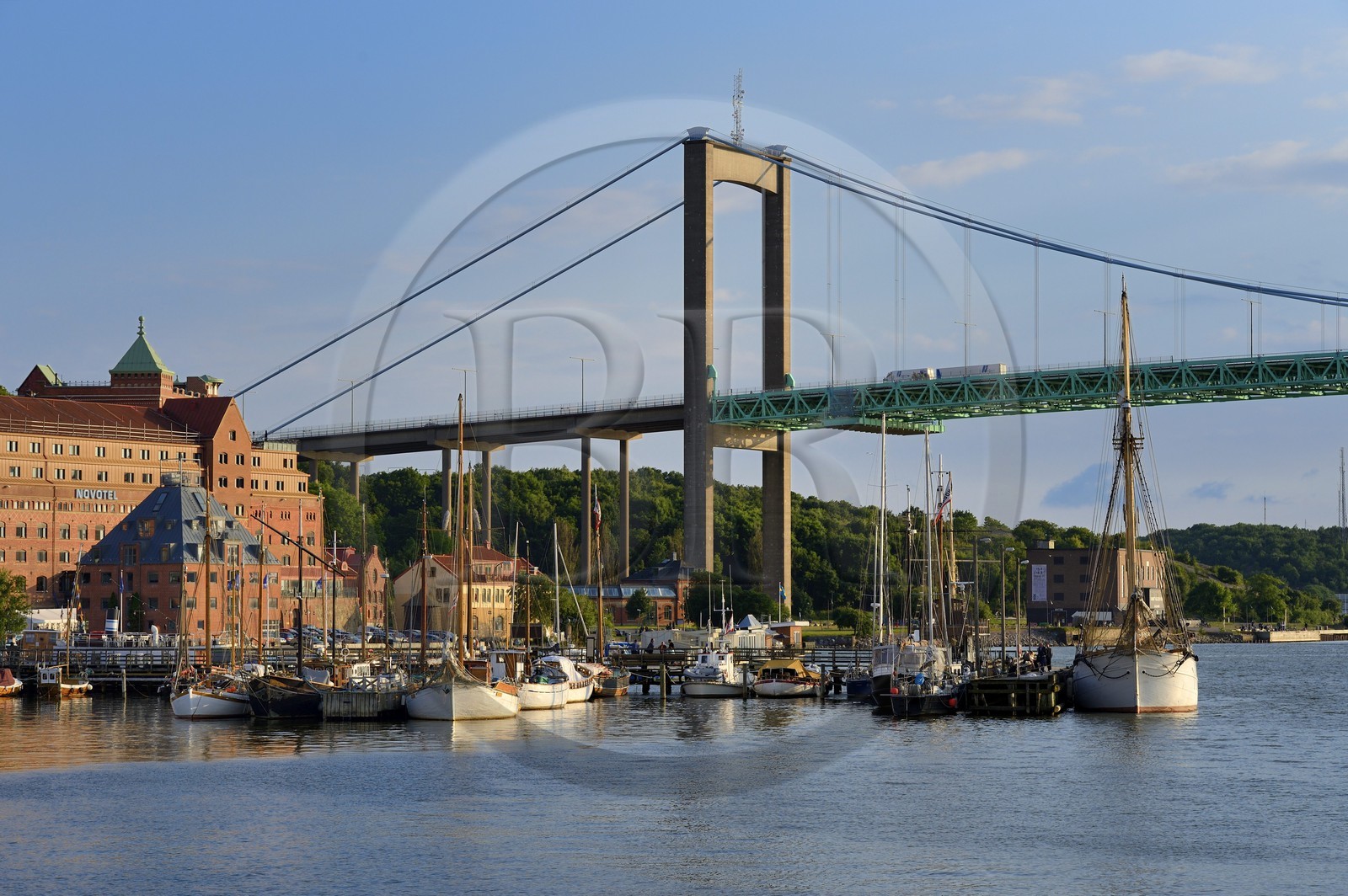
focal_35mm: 95
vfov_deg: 14.4
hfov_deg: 21.5
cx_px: 674
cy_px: 448
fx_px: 3554
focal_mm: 95
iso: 200
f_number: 8
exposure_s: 1/500
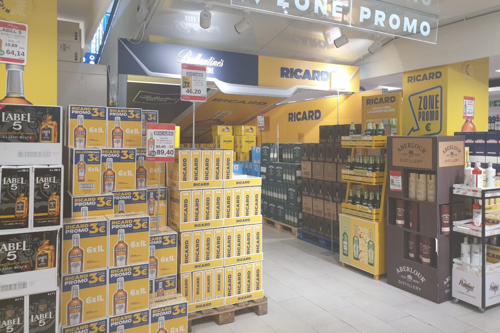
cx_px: 258
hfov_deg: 65.5
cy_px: 148
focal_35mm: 28
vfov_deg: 46.3
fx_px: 389
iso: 80
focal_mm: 4.3
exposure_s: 1/50
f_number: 2.4
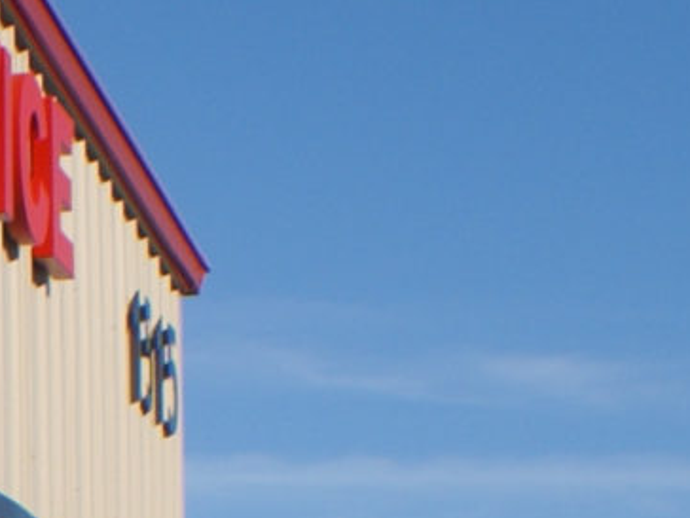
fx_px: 7084
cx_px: -921
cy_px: 1140
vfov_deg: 4.1
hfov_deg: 5.4
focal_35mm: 355
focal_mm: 35
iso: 100
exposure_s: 1/200
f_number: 11
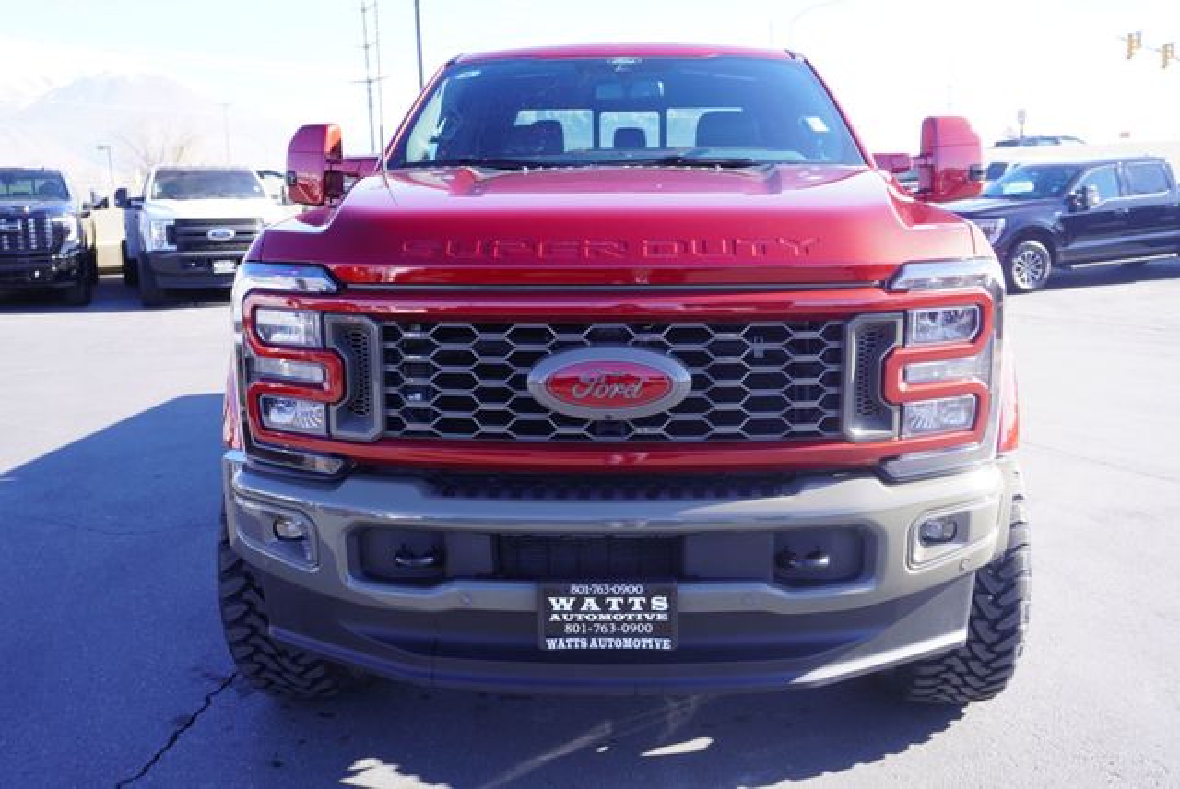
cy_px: 394
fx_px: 1033
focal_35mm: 32
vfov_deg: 41.8
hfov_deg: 59.4
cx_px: 590
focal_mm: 21
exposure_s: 1/80
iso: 100
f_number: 5.6
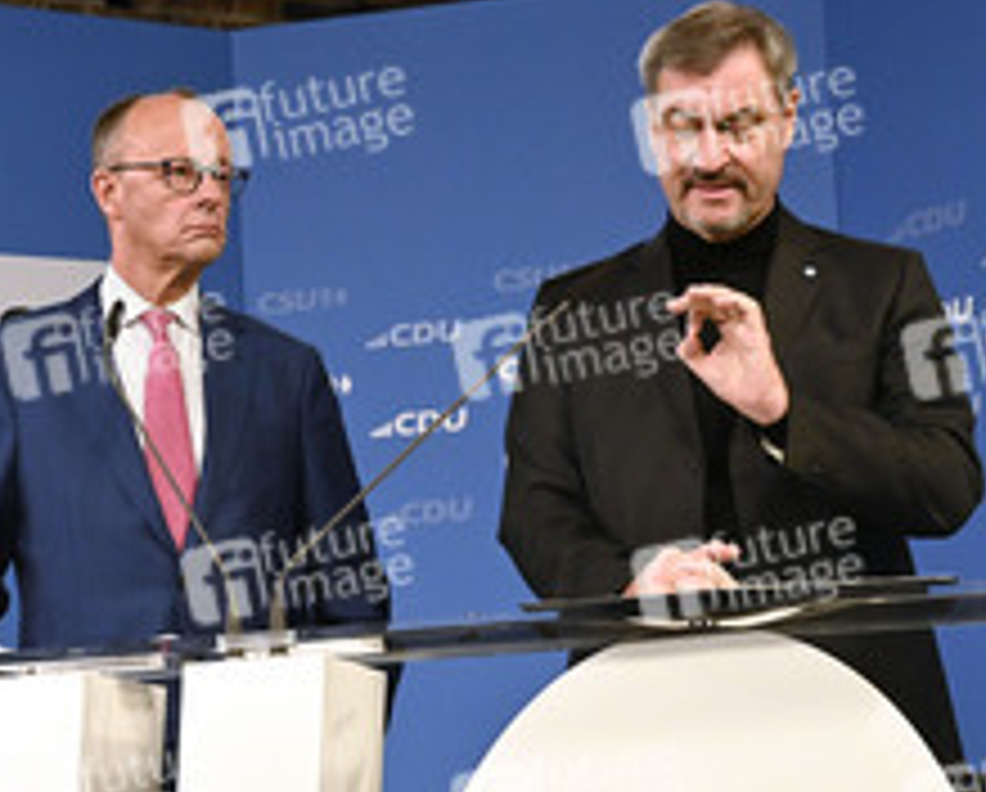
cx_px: 178
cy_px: 459
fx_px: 3099
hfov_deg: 17.9
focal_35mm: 106
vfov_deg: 14.6
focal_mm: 55
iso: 8000
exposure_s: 1/400
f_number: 6.3
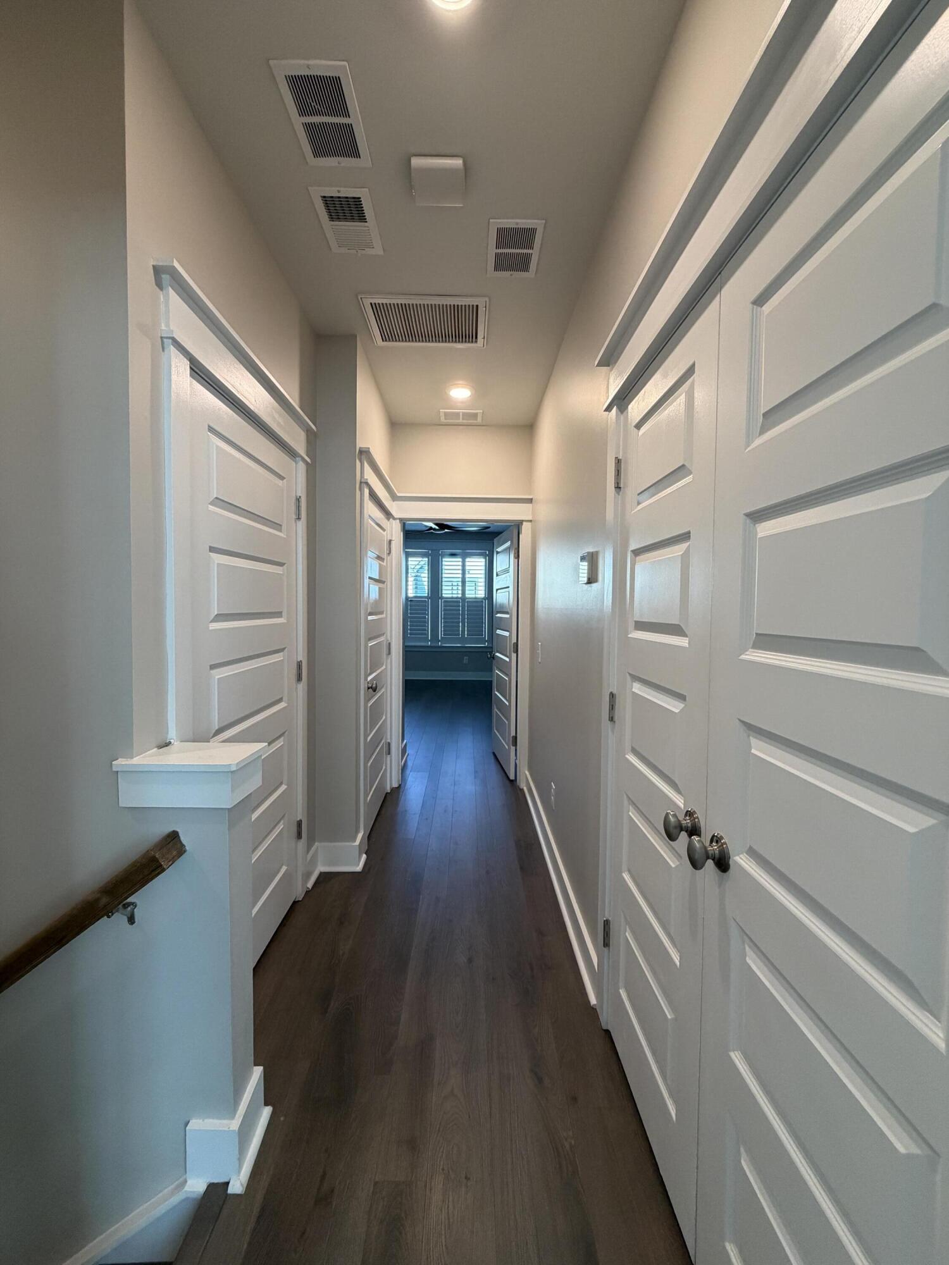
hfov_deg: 85.7
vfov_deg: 102.1
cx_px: 474
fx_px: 512
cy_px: 632
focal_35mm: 14
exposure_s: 1/120
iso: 250
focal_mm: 2.22
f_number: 2.2
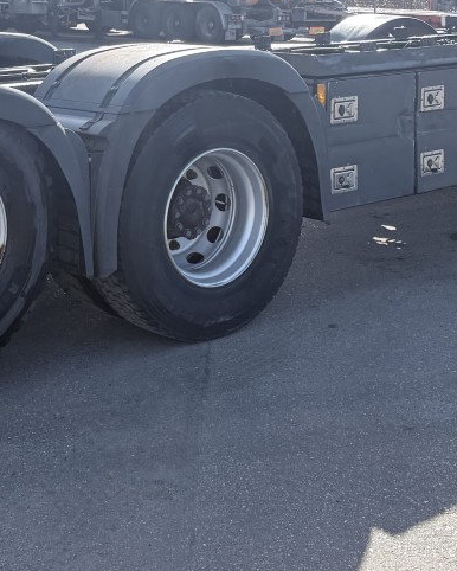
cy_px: 76
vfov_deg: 26.4
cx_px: 214
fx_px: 1183
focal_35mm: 70
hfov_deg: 21.9
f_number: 1.78
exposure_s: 1/2907
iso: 100
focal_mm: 6.76
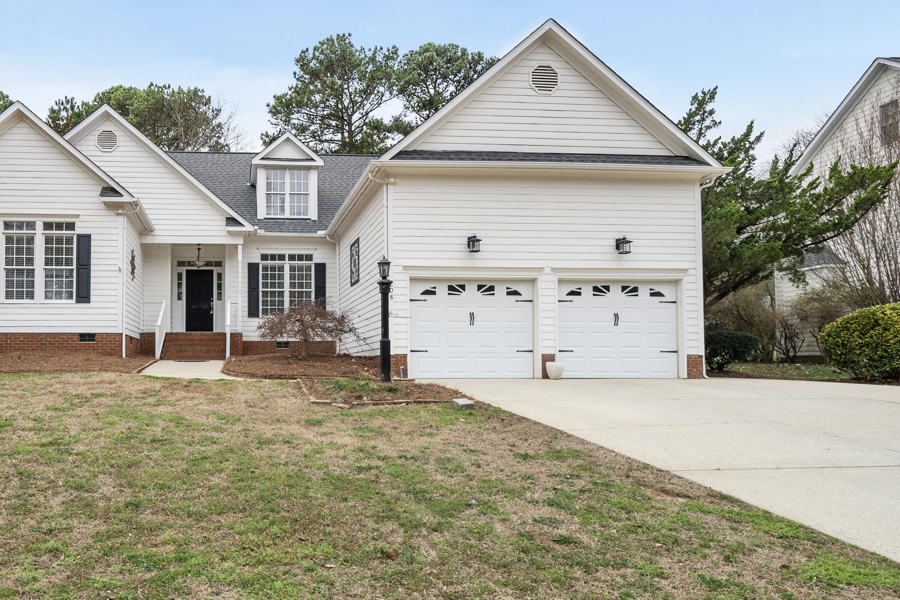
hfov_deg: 68.9
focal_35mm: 25
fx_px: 625
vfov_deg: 51.1
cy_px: 346
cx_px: 279
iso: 80
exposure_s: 1/60
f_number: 7.1
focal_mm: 18
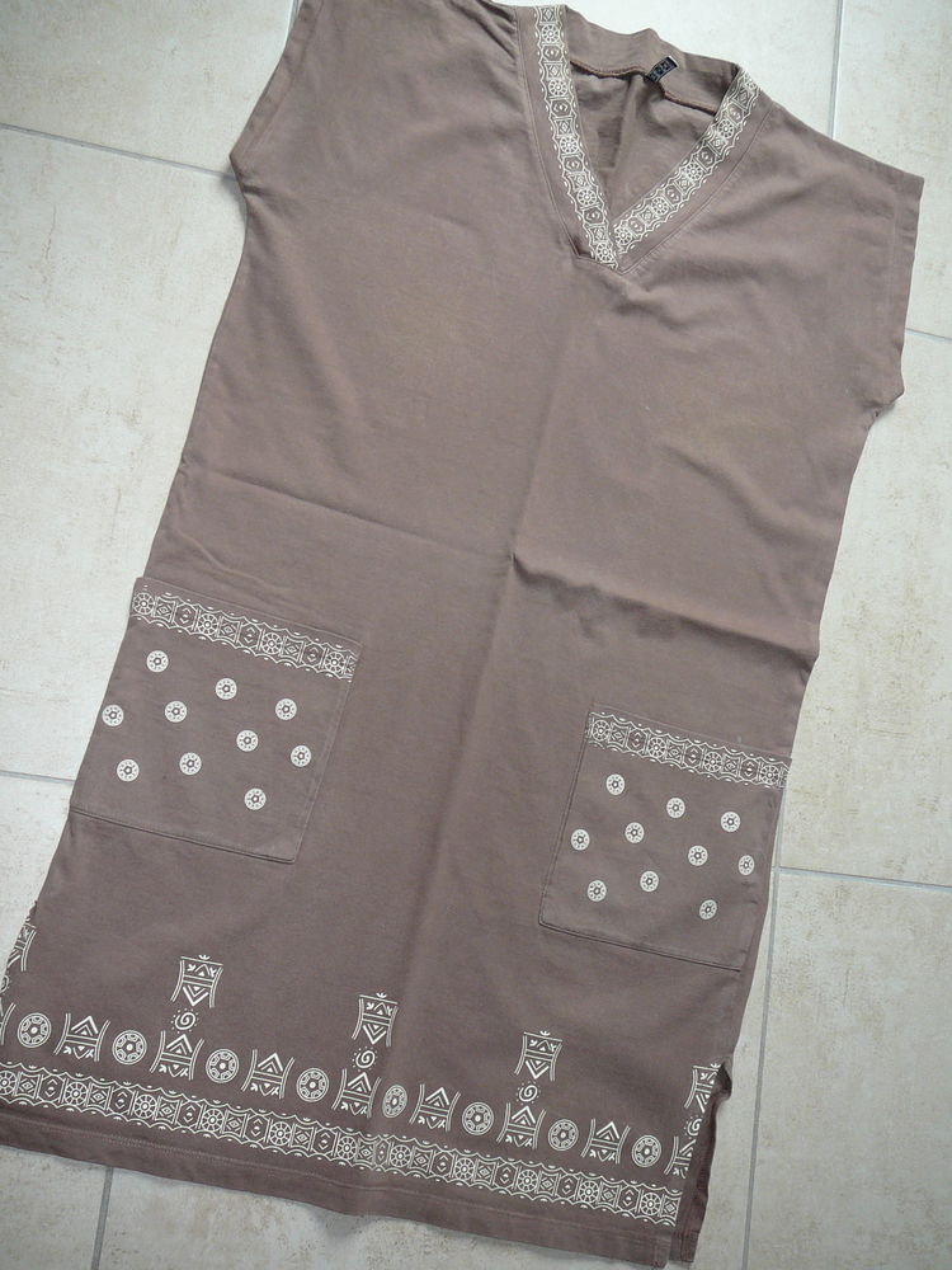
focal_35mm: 35
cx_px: 476
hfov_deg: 40.7
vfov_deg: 52.6
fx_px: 1283
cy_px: 635
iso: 100
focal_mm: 5.2
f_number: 2.8
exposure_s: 1/30
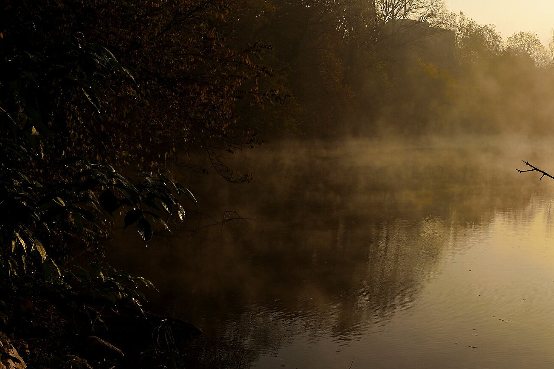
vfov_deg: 23.7
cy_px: 119
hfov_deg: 33.3
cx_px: 496
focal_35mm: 57
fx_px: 877
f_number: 14
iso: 100
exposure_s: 1/125
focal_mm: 31
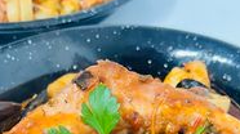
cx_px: 102
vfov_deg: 17.8
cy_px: 151
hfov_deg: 32.3
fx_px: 413
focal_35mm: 65
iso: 200
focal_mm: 5.7
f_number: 1.5
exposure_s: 1/50
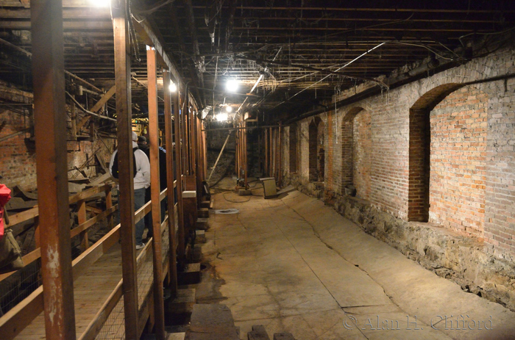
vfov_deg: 43.4
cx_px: 258
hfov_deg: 62.1
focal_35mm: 30
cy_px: 170
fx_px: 428
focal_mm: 20
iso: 6400
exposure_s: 1/30
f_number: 3.5
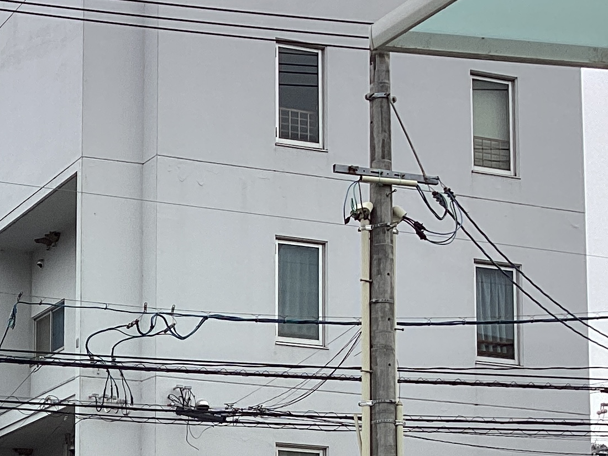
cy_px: 553
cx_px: -120
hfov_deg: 20.0
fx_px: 1616
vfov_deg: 15.5
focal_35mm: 92
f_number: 2.4
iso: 25
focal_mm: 3.3
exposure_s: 1/297
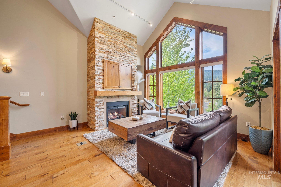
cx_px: 140
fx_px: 109
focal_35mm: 14
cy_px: 94
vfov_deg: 81.1
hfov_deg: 104.3
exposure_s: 1/13
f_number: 6.3
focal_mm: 14
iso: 160
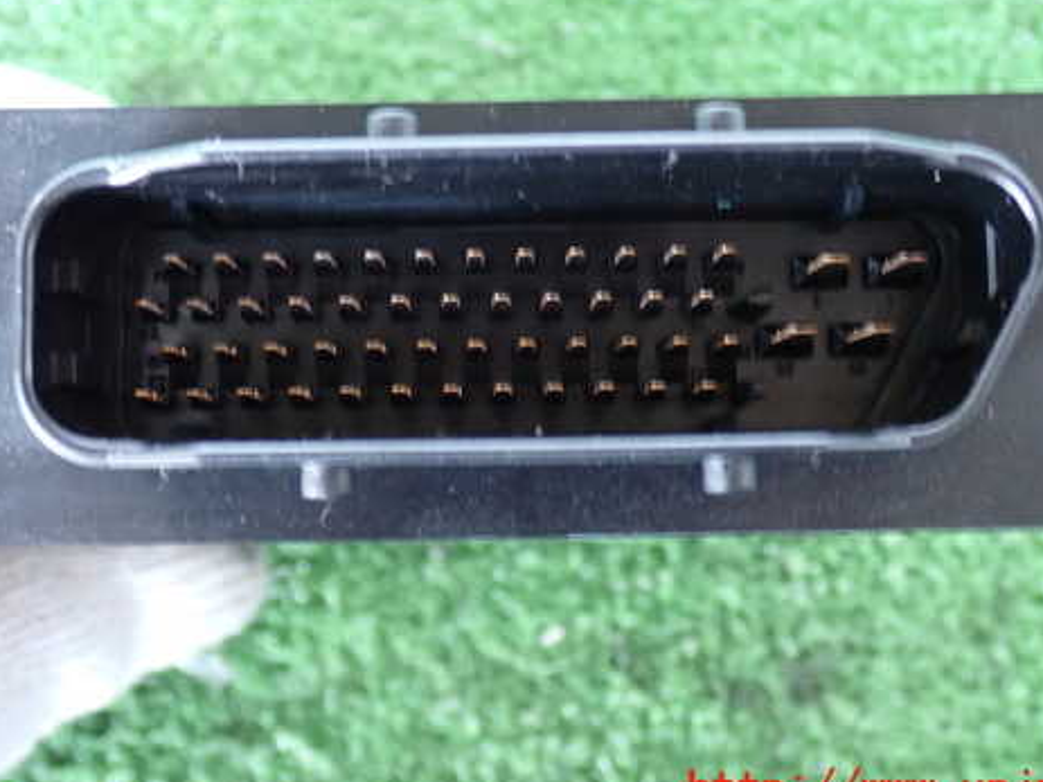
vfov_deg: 25.6
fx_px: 1717
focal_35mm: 57
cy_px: 313
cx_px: 520
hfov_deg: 33.8
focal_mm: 7.84
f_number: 2.9
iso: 1250
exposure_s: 1/10
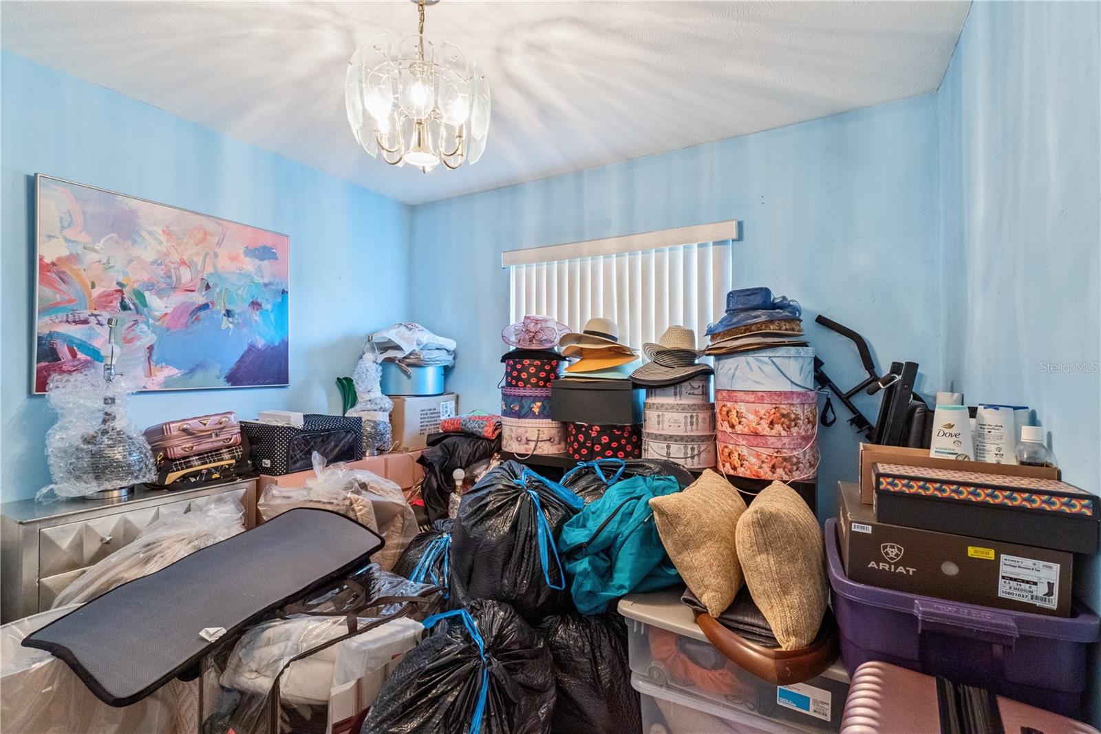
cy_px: 367
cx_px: 550
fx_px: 459
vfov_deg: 77.3
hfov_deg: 100.4
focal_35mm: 15
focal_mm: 10
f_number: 9.5
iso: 1600
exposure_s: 1/15
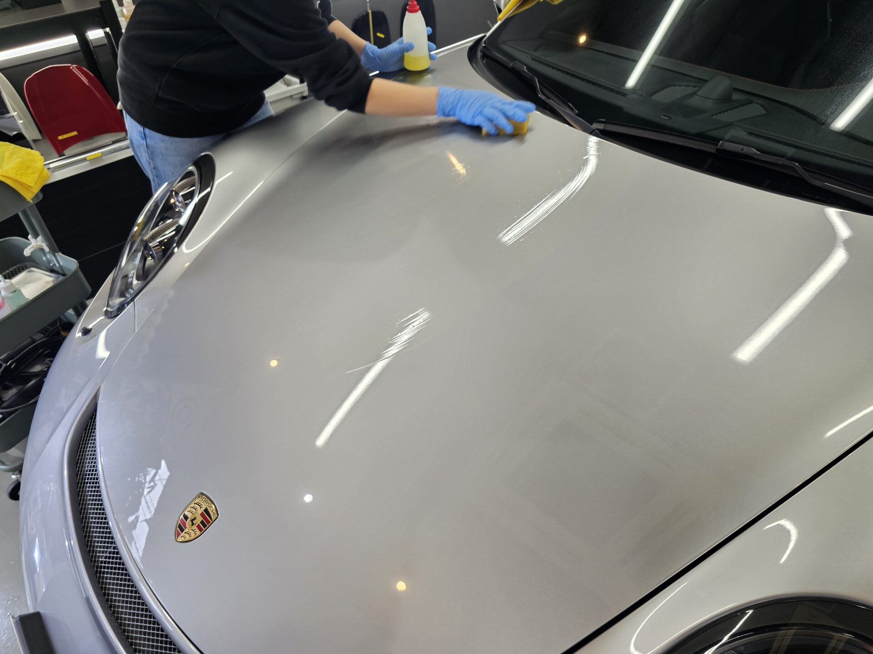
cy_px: 327
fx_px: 580
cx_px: 436
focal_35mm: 23
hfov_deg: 73.9
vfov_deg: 58.9
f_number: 1.7
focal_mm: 6.3
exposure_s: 1/100
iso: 64
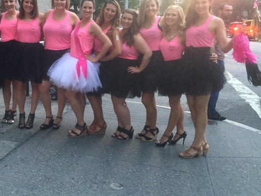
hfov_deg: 43.7
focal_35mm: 42
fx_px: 317
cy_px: 71
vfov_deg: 34.2
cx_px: 75
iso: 160
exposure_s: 1/30
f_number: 2.2
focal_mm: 4.15
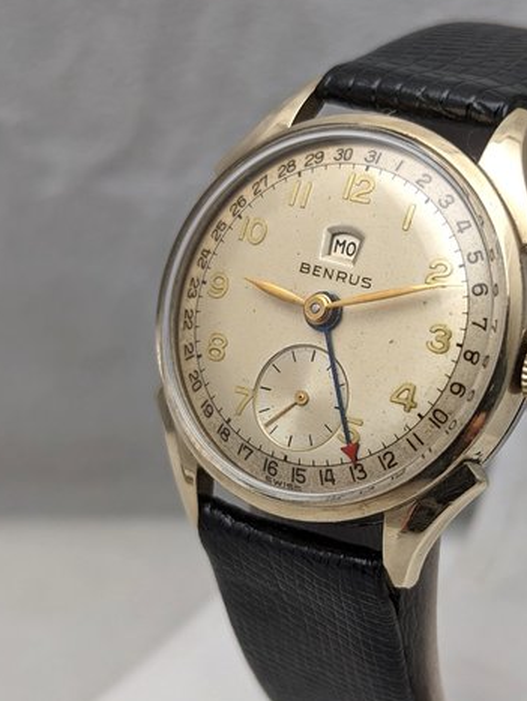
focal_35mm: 82
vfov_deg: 23.8
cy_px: 335
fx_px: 1662
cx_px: 383
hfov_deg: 17.9
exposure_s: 1/60
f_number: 1.85
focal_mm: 6.81
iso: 57
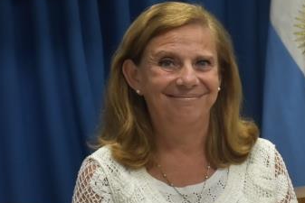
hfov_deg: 9.2
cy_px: 156
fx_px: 1856
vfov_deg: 6.3
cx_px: 456
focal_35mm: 219
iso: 1600
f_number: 5.6
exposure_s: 1/125
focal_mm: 48
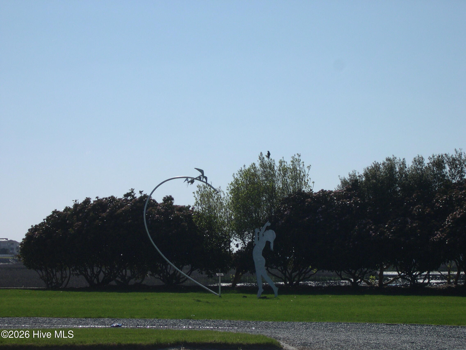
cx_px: 233
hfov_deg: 17.3
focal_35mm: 114
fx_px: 1535
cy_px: 175
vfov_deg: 13.0
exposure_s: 1/257
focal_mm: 24
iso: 141
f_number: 13.4
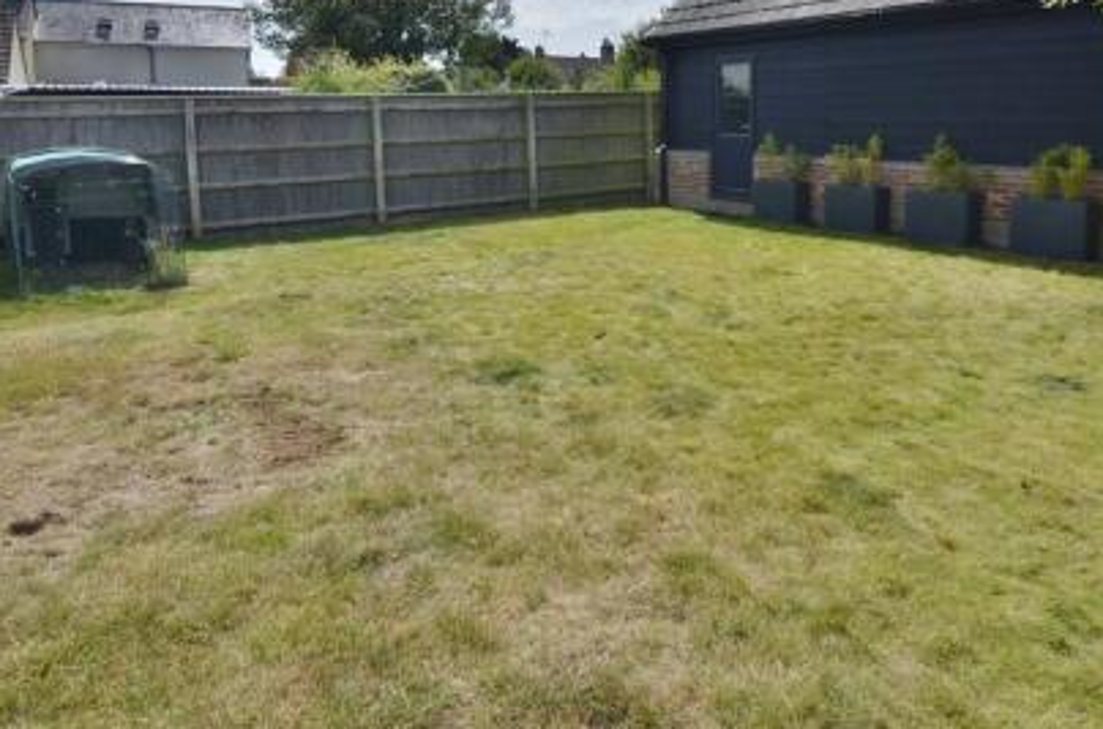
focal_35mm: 27
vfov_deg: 46.7
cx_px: 628
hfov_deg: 67.6
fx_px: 819
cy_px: 208
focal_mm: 11
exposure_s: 1/250
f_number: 8
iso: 100
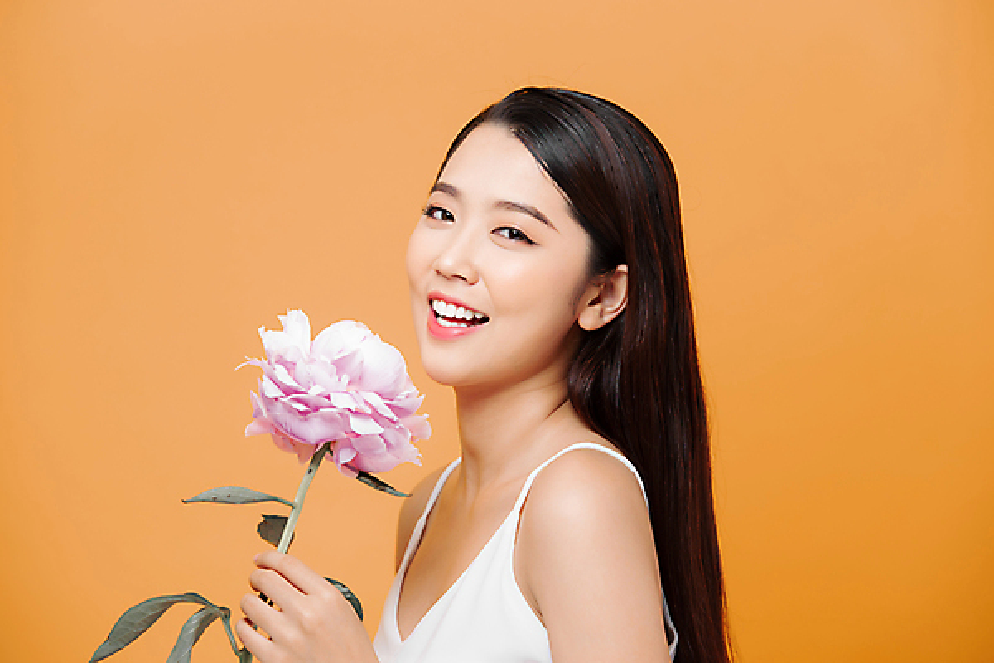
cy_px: 332
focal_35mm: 155
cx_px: 497
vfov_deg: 8.9
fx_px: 4279
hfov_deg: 13.2
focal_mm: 155
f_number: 5.6
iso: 200
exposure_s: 1/160
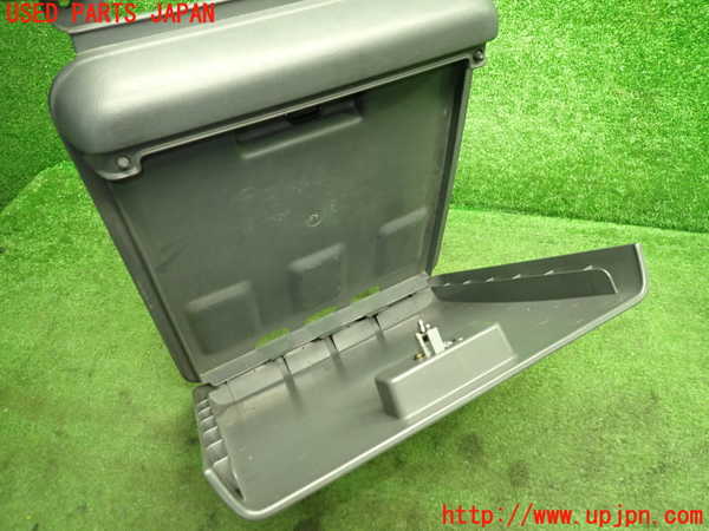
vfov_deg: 54.9
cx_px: 354
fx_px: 512
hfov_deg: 69.4
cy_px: 266
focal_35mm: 25
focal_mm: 4.5
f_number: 2
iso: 400
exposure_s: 1/30
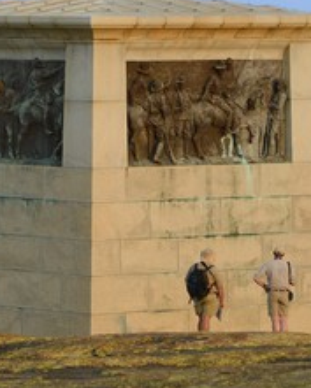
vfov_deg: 5.2
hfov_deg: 4.1
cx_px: 40
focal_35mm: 375
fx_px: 4312
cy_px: 158
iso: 400
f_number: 7.1
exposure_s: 1/320
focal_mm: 210
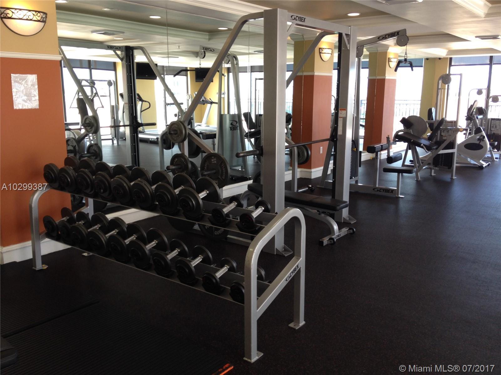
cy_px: 188
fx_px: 507
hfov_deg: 52.6
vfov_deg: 40.7
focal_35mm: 35
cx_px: 250
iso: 50
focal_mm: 4.28
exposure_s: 1/20
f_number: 2.4
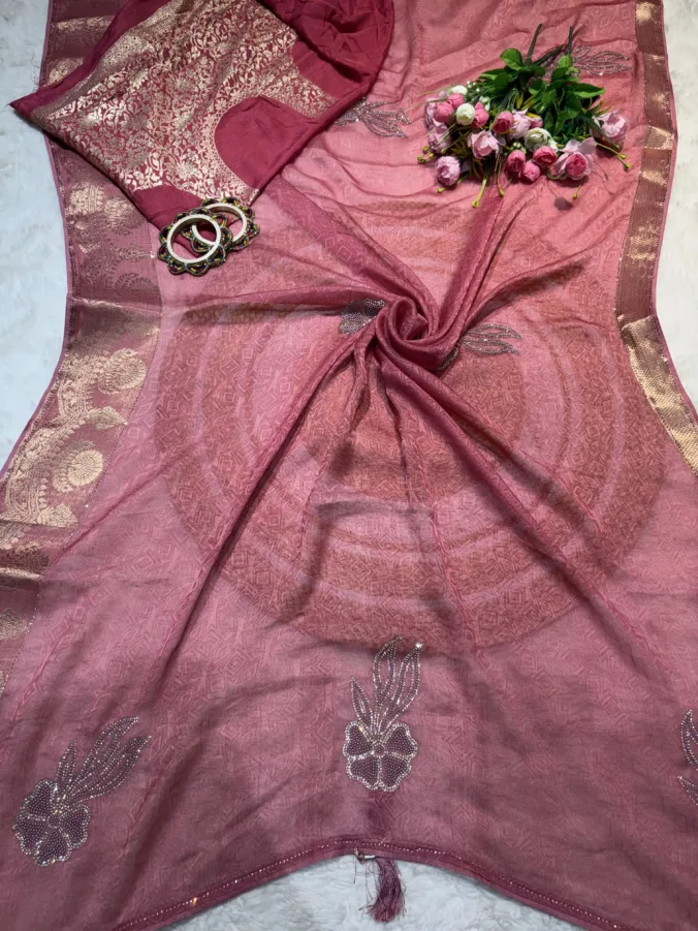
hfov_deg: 53.1
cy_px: 466
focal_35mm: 26
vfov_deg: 67.3
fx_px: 699
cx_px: 349
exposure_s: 1/100
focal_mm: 5.96
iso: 40
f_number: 1.6
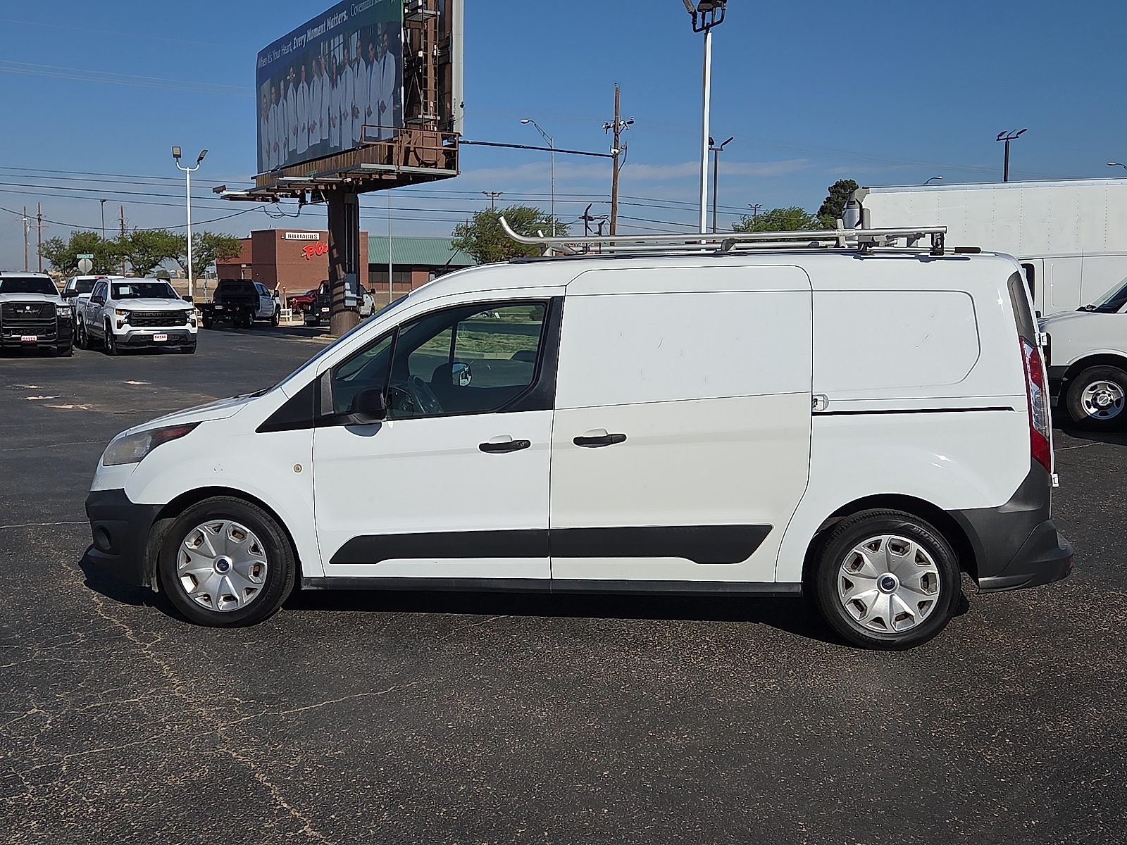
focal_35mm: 39
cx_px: 564
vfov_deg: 36.8
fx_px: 1270
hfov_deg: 47.9
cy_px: 422
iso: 44
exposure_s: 1/10000
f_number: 1.8
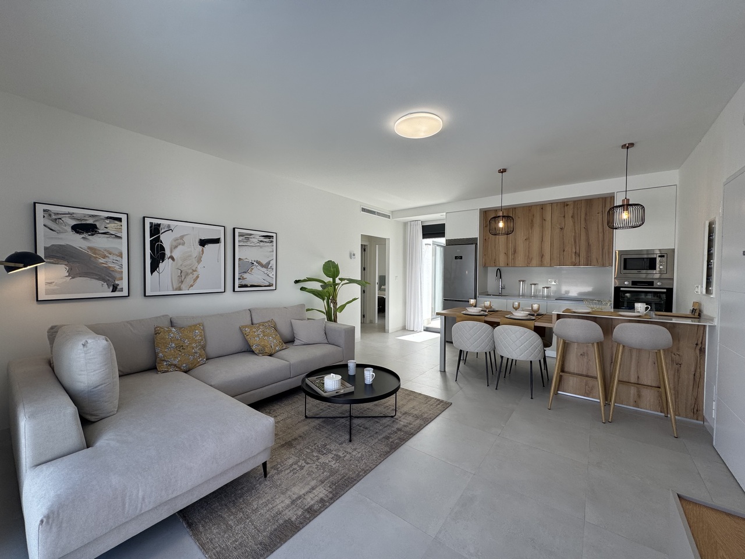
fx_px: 301
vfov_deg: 85.7
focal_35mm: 14
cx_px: 372
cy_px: 280
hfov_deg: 102.1
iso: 40
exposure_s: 1/303
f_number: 2.2
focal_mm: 2.22
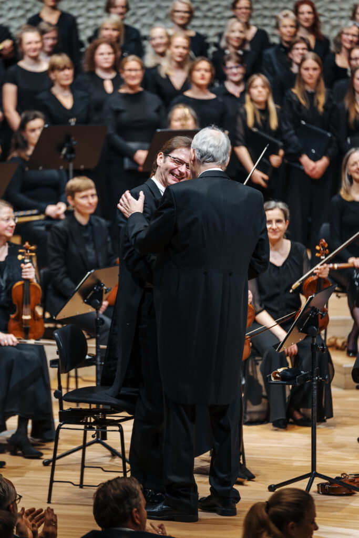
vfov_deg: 10.6
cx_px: 180
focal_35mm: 194
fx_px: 2901
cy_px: 269
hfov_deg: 7.1
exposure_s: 1/200
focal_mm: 194
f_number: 2.8
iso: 1000
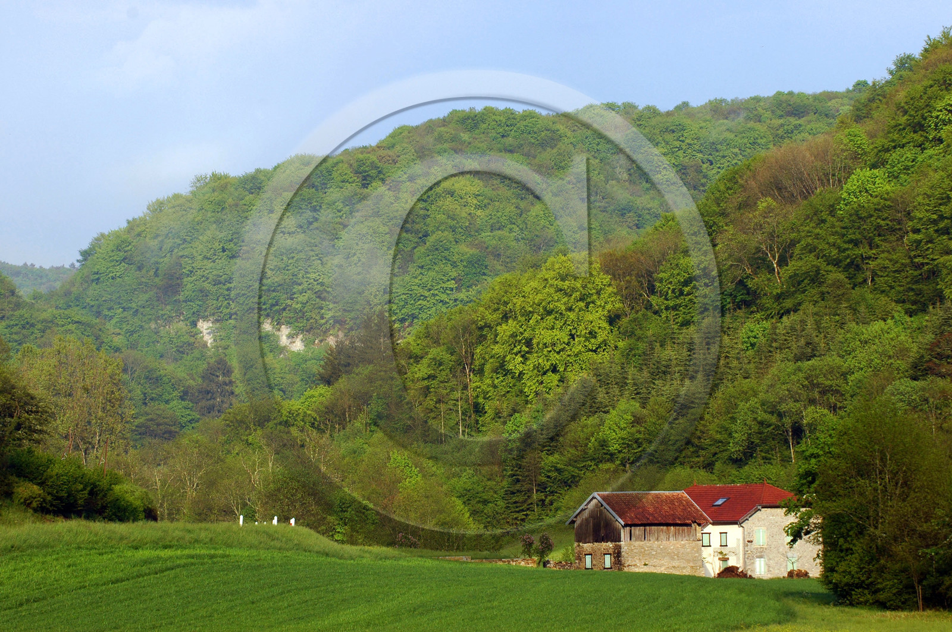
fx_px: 4755
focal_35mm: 180
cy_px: 316
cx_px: 476
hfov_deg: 11.4
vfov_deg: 7.6
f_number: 6.3
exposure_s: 1/250
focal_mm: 120
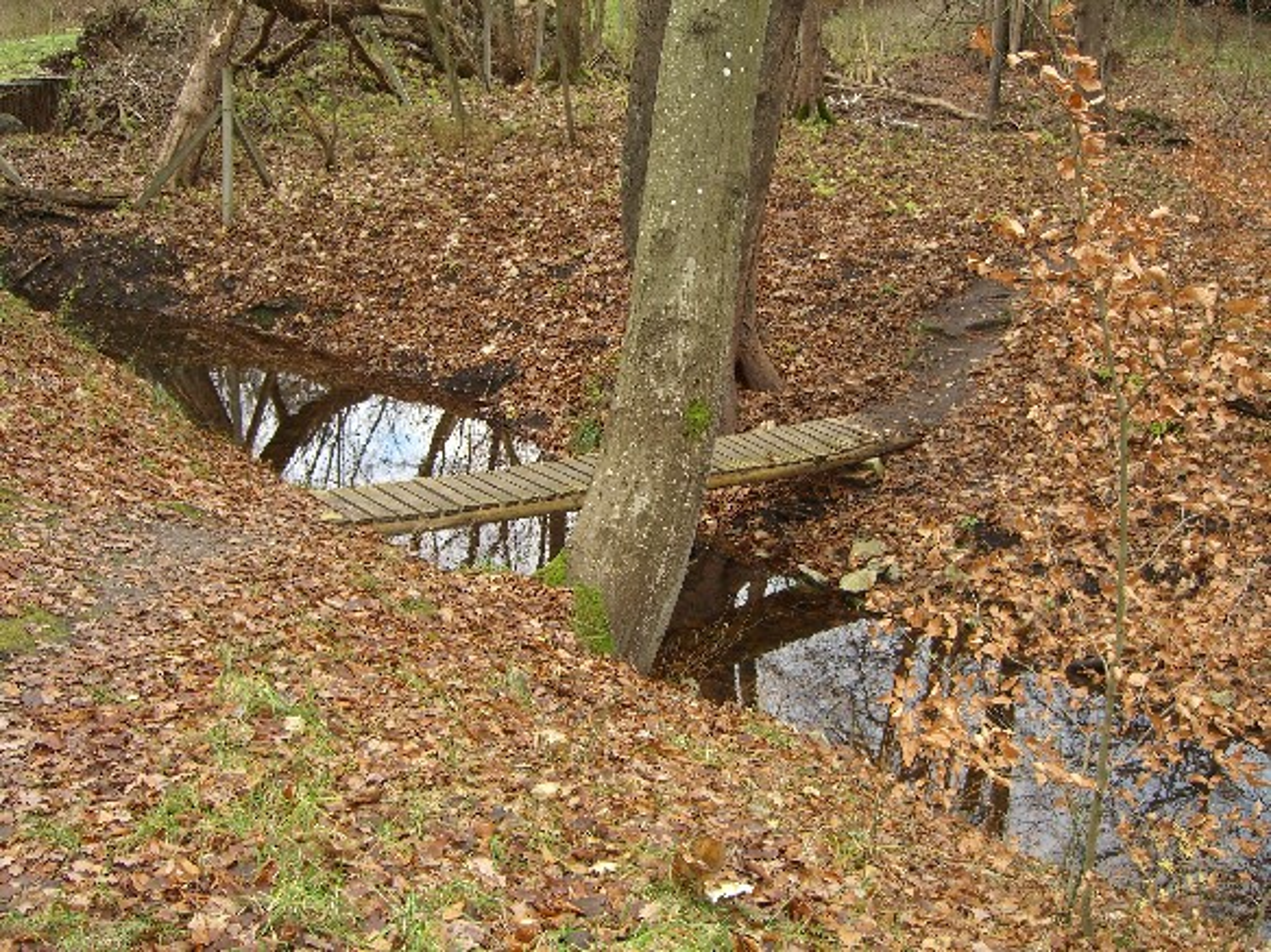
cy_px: 476
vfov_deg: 37.7
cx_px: 636
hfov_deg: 49.0
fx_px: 1395
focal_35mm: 38
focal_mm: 7.9
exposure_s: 1/100
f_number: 2.8
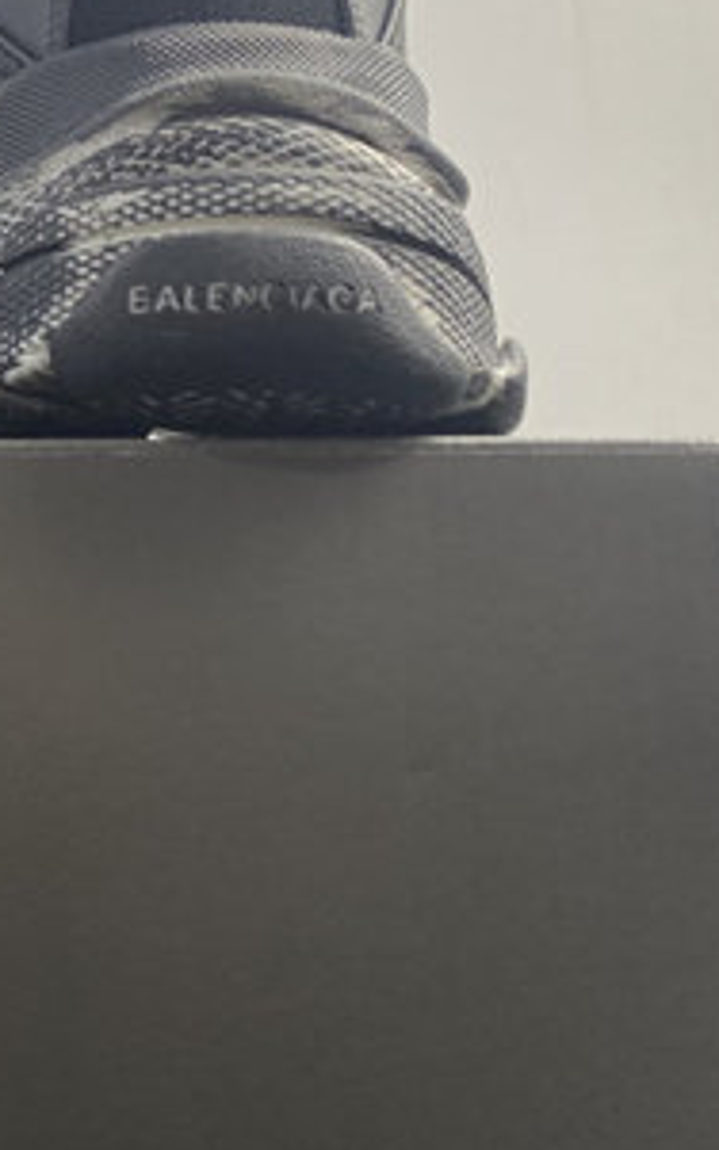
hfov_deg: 17.7
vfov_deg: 31.9
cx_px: -428
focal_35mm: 64
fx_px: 2007
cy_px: 460
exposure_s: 1/100
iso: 50
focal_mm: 4.25
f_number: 1.8
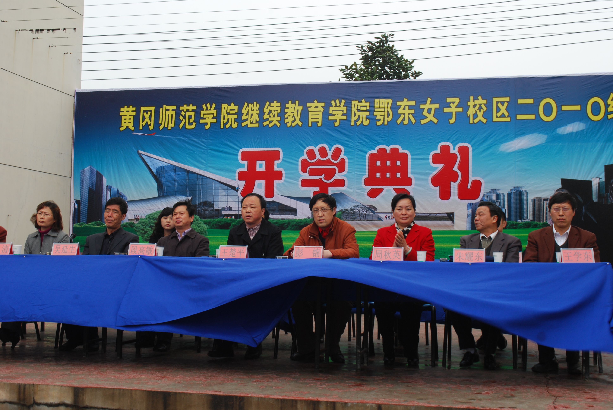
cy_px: 205
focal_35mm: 48
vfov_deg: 28.2
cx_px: 306
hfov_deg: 41.1
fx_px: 818
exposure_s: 1/40
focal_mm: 32
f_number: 13
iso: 200
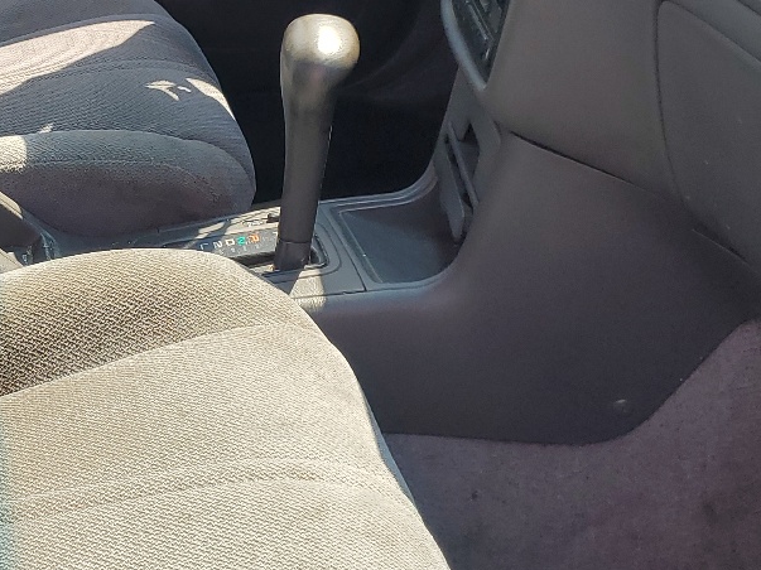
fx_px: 1517
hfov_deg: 26.6
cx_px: -5
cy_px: 172
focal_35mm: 69
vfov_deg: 21.2
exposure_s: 1/909
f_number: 1.5
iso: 50
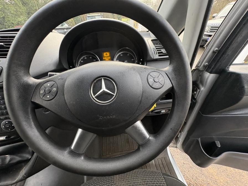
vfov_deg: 85.7
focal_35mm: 14
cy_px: 93
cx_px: 124
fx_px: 100
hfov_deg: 102.1
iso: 200
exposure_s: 1/94
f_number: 2.2
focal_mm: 2.22
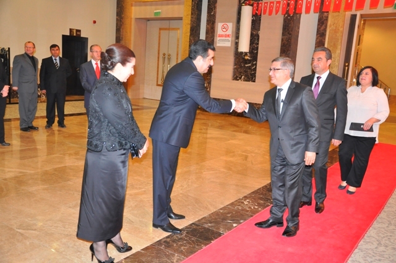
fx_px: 395
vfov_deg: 36.8
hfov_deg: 53.2
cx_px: 198
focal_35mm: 36
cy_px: 132
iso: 1250
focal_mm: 24
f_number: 4.5
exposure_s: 1/60
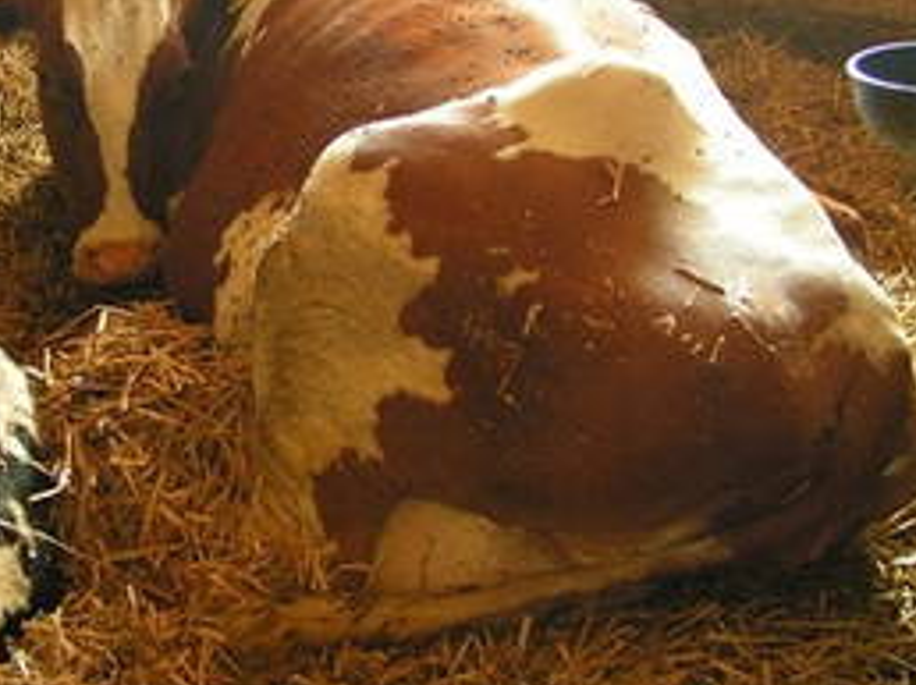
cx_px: 241
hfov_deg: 32.2
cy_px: 241
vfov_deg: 24.7
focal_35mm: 59
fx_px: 1560
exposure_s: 1/15
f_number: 2.8
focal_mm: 5.8
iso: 200
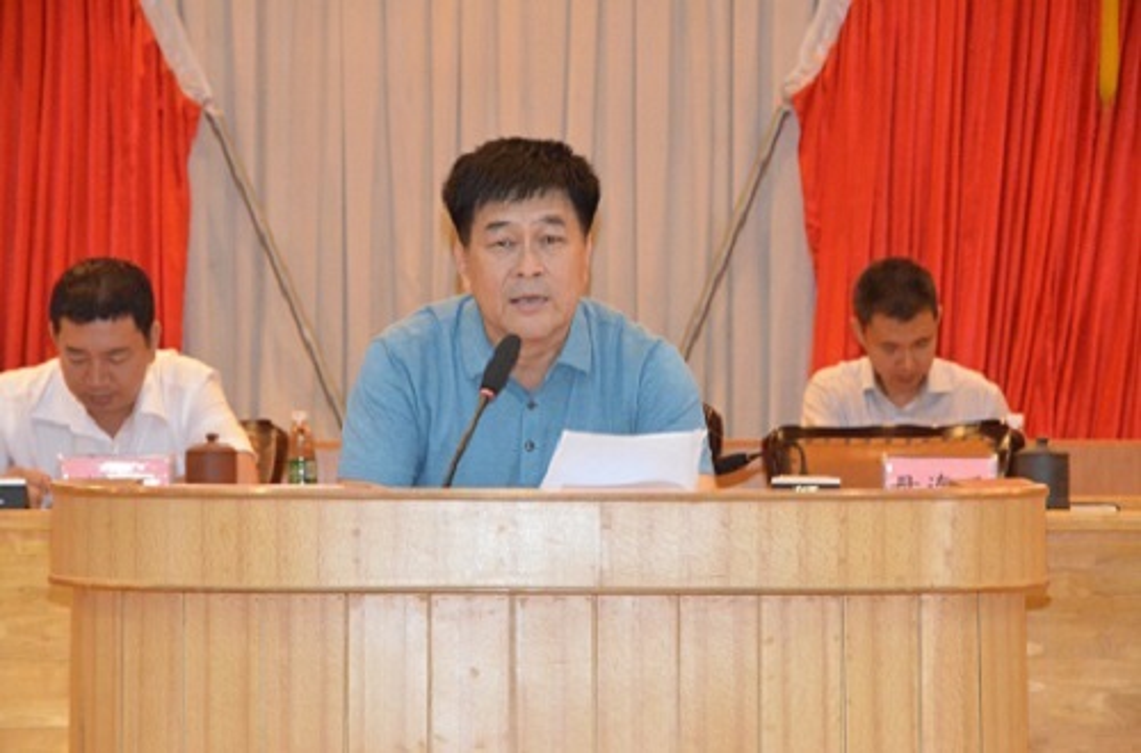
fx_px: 6161
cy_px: 376
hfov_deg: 10.6
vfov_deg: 7.0
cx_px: 570
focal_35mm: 195
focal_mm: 130
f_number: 8
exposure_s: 1/60
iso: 6400
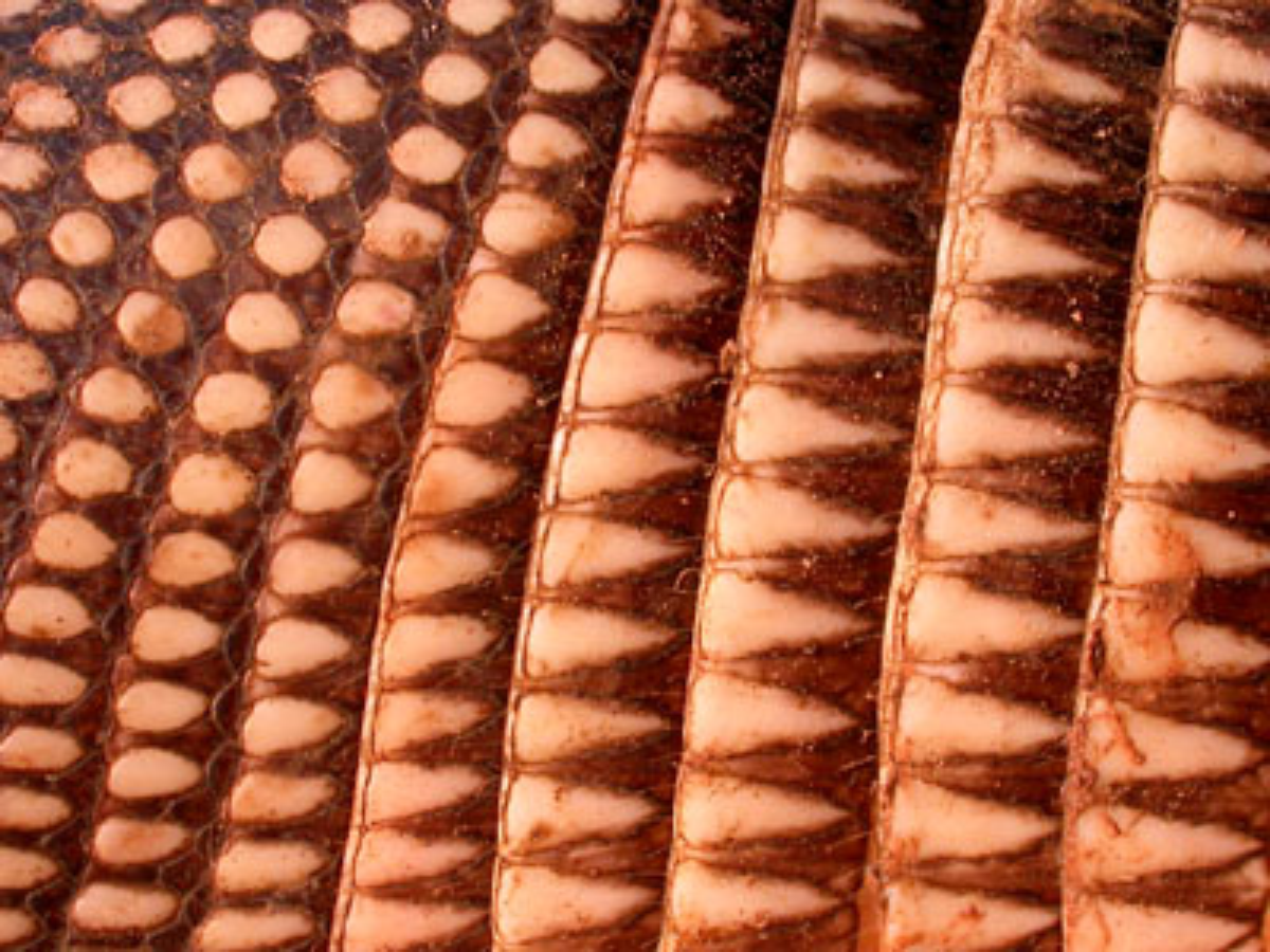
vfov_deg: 18.9
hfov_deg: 25.0
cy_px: 476
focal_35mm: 78
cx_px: 635
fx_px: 2862
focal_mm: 16.2
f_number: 7
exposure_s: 1/191
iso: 100
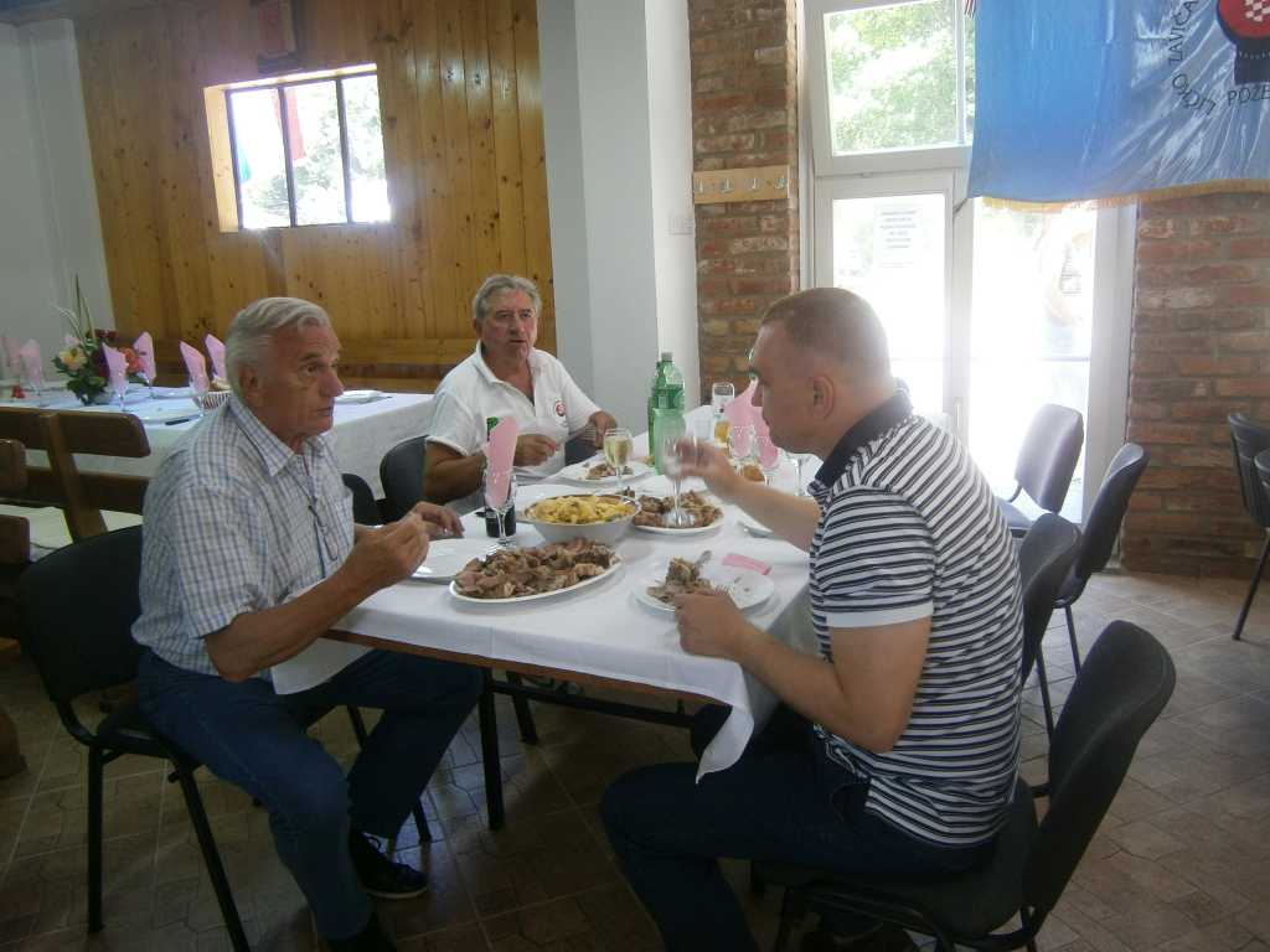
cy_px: 476
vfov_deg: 53.1
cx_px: 635
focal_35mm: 26
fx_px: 954
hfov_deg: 67.3
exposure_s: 1/30
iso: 100
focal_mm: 4.7
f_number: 2.8
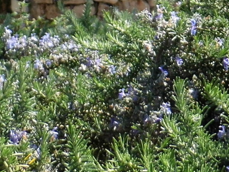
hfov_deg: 22.4
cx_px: 259
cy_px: -101
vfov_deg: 16.2
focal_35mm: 82
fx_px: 542
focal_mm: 4.5
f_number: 3.1
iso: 100
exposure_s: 1/640
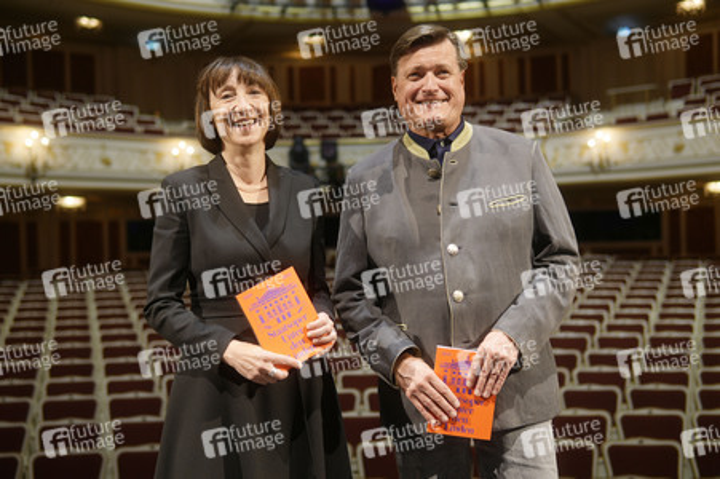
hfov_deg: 43.6
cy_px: 240
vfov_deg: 29.8
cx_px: 360
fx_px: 899
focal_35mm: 45
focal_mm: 30
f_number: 1.8
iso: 100
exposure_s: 1/30
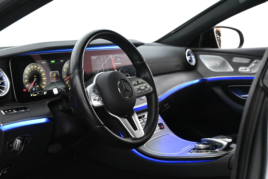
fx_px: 413
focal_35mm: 56
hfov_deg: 35.9
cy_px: 90
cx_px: 134
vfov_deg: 24.4
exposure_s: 1/60
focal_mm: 37
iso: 12800
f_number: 5.3
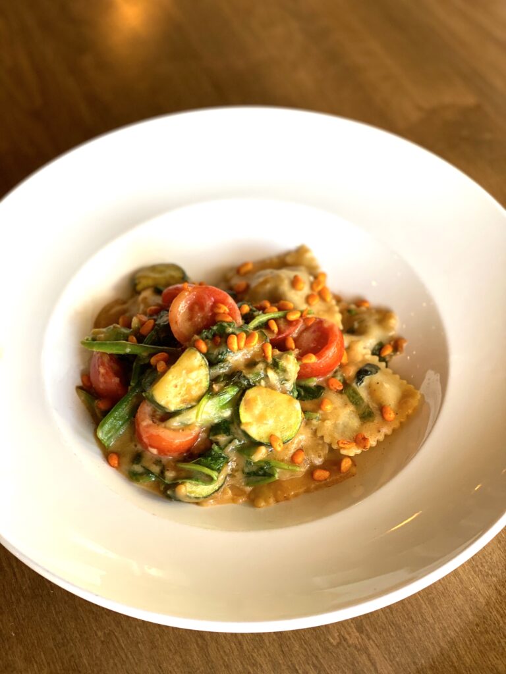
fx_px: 1013
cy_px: 337
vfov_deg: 36.8
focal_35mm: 52
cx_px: 253
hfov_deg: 28.0
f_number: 2
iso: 80
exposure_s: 1/122
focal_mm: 6
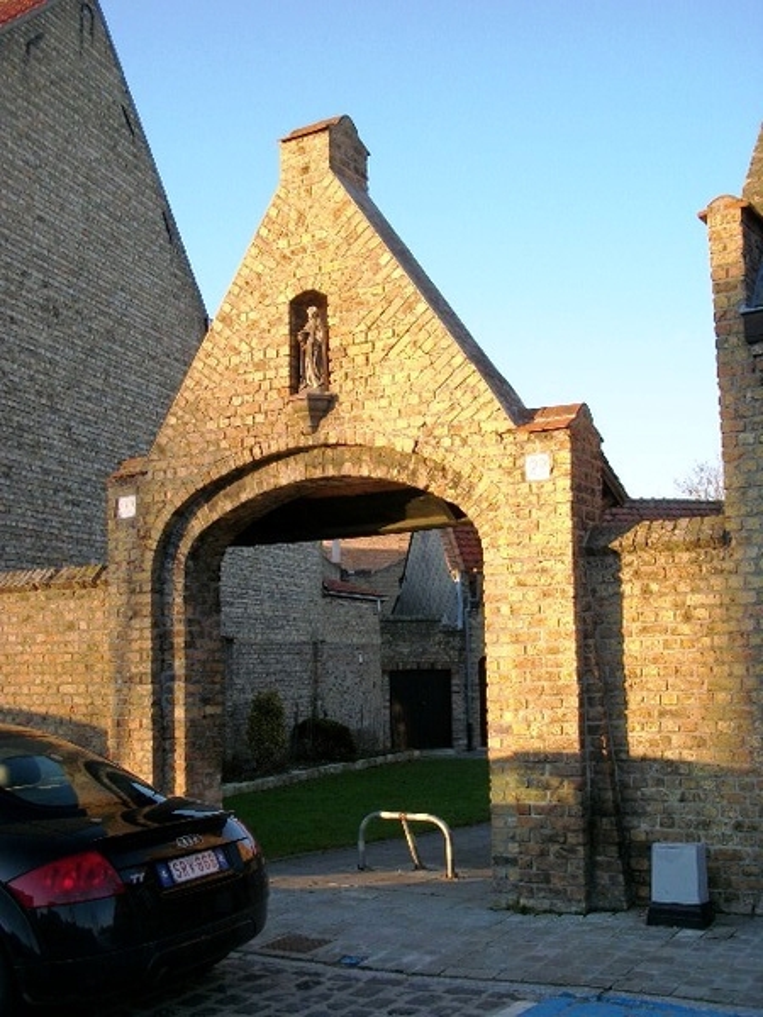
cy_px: 508
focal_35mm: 40
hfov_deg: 36.0
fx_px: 1176
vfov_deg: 46.8
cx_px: 382
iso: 80
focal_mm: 7.1
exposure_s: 1/160
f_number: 3.2
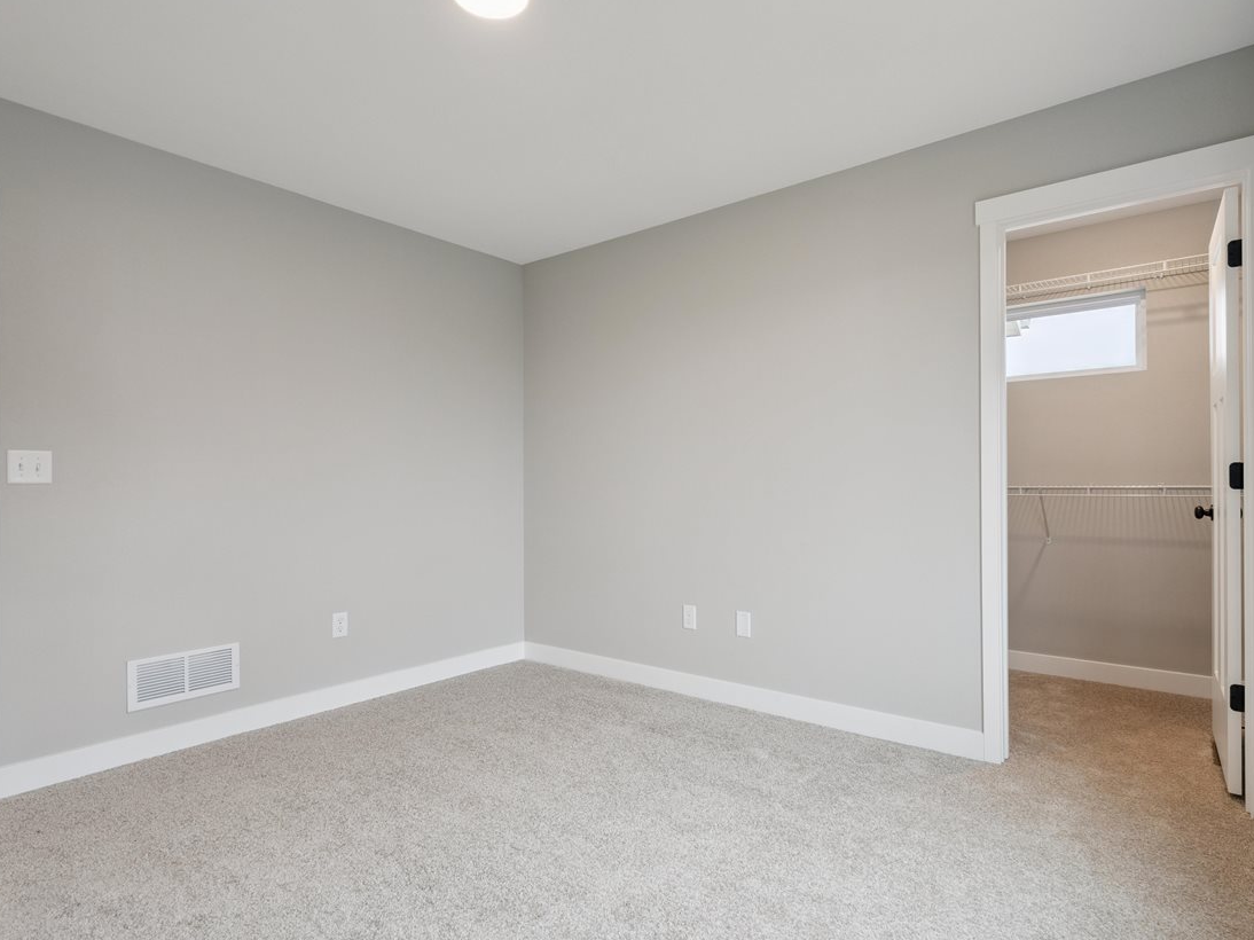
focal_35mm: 18
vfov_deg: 71.6
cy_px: 475
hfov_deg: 87.7
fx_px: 652
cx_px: 644
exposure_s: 1/30
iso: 400
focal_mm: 16
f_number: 8
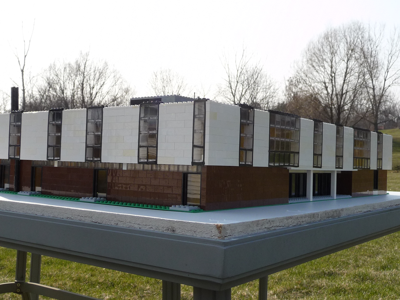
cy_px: 150
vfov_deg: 32.9
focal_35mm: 44
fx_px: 508
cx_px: 200
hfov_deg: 42.9
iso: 100
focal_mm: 4.7
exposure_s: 1/1000
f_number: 3.3
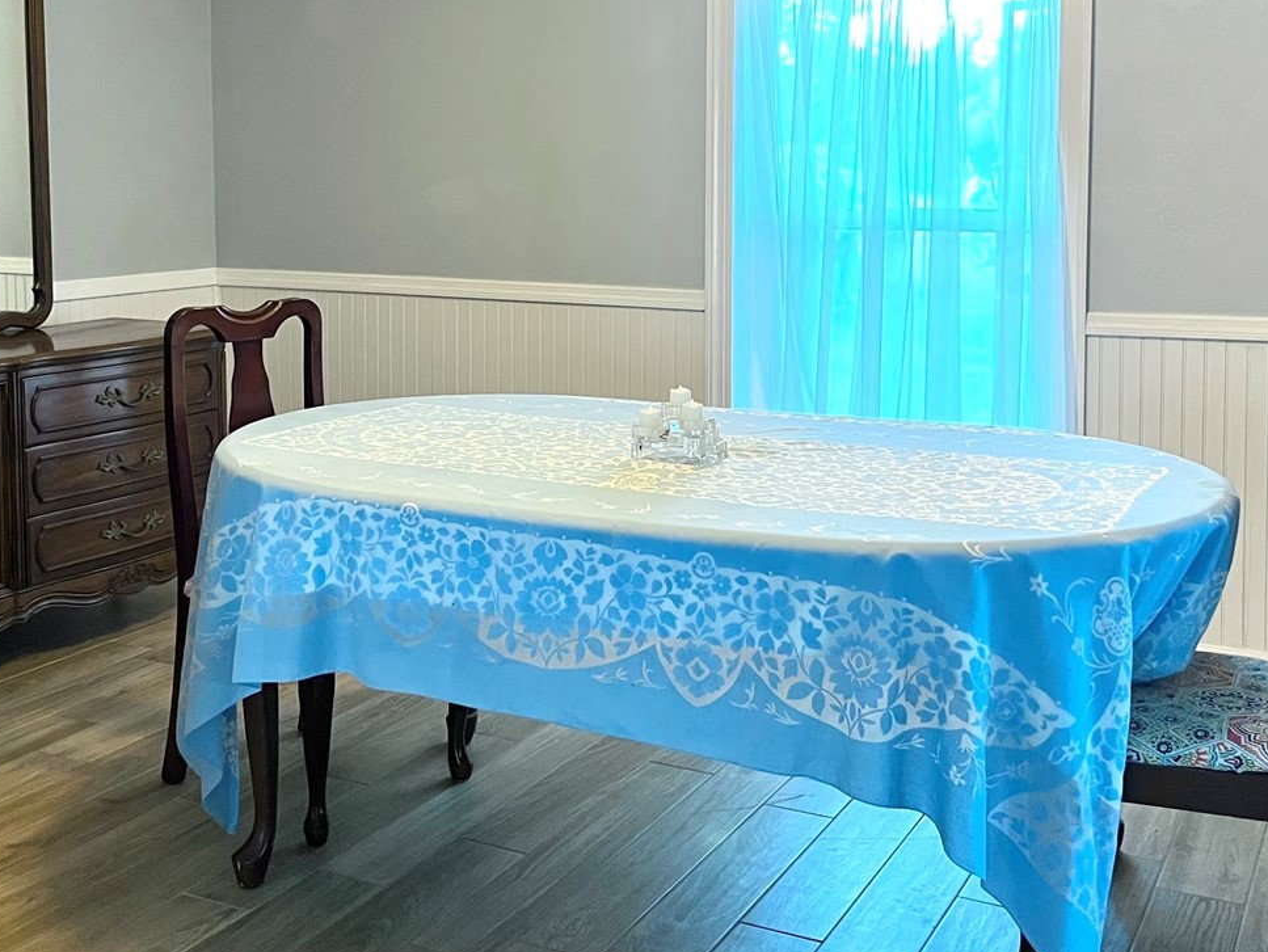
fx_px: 1576
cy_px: 278
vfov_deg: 33.2
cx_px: 610
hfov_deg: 43.8
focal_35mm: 43
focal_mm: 5.1
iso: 320
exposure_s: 1/60
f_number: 1.6
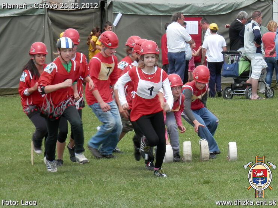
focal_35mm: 154
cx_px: 139
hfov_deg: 12.8
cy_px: 104
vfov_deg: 9.6
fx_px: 1237
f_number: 5.5
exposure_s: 1/200
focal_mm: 27.5
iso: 80
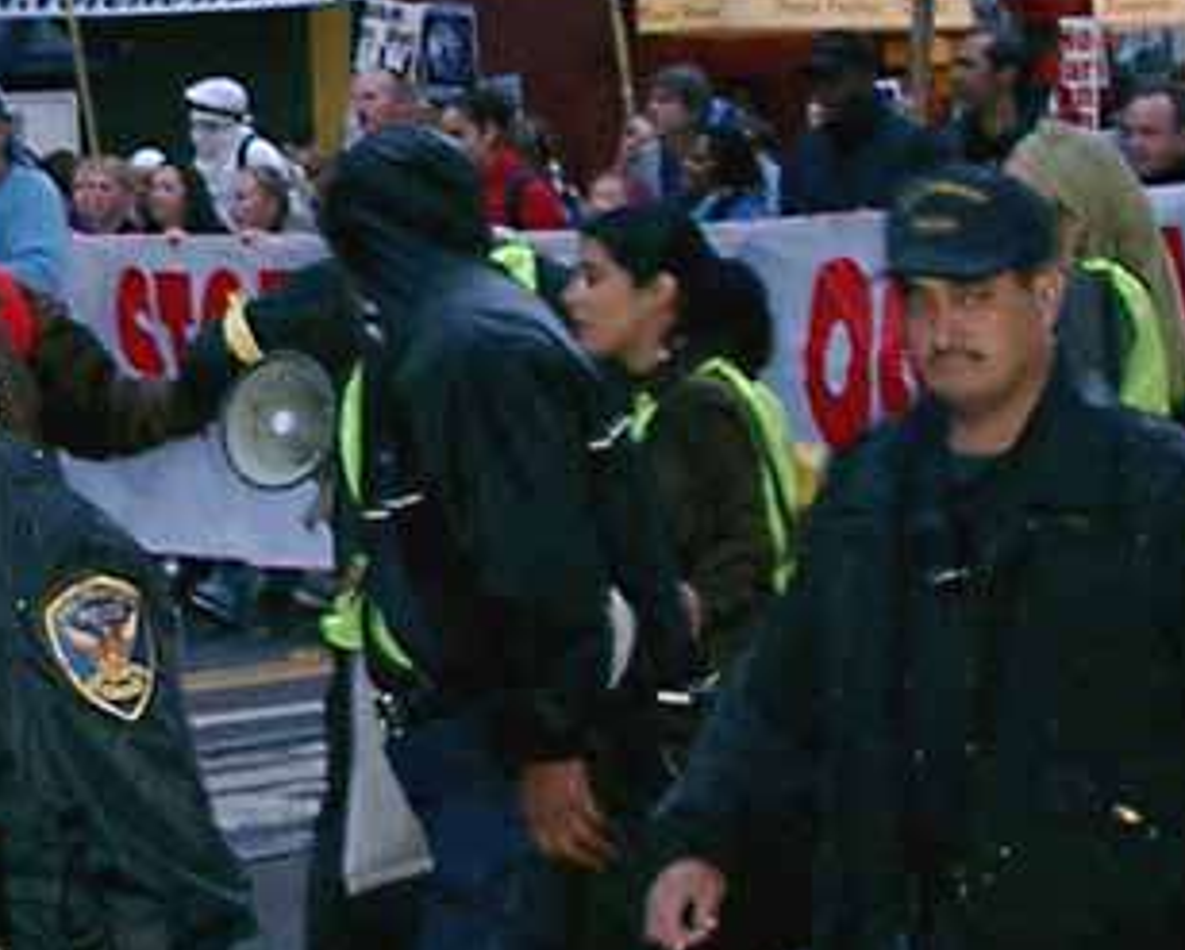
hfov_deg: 15.8
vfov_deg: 12.8
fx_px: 4213
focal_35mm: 120
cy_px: 258
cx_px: 135
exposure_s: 1/60
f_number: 2.6
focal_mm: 7.6
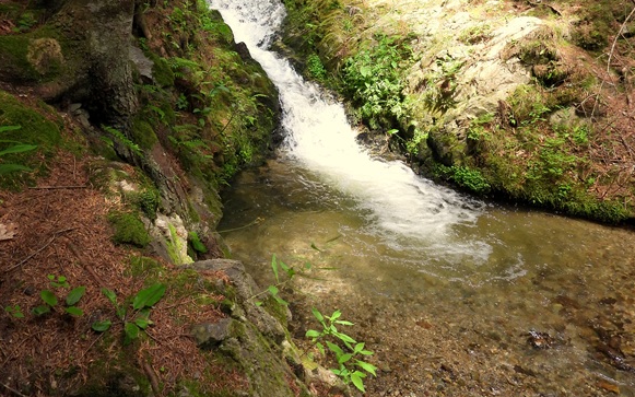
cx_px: 315
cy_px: 140
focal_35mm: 35
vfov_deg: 36.0
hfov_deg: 55.3
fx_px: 606
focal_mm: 4.3
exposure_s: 1/160
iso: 100
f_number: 2.8
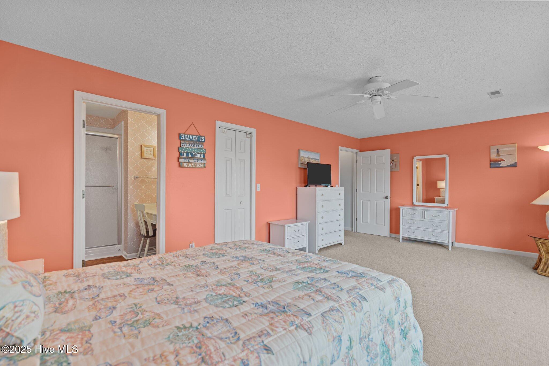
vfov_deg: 73.7
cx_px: 274
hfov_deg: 96.7
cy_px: 183
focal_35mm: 16
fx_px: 244
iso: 400
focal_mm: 16
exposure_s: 1/25
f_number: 4
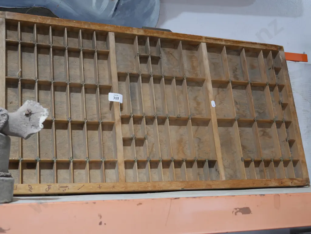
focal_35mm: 50
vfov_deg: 29.1
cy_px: 117
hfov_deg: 38.2
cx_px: 156
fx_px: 449
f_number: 5.3
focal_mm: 25
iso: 1000
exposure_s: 1/60
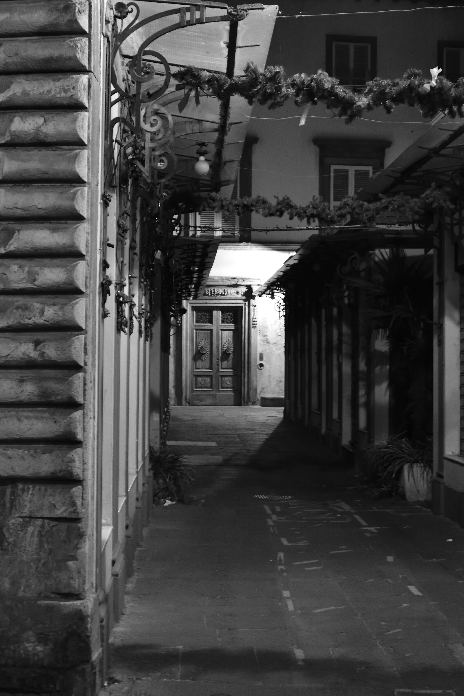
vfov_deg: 38.2
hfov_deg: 26.0
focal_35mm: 52
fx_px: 1005
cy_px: 348
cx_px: 232
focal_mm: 35
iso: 4000
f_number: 5.6
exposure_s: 1/10
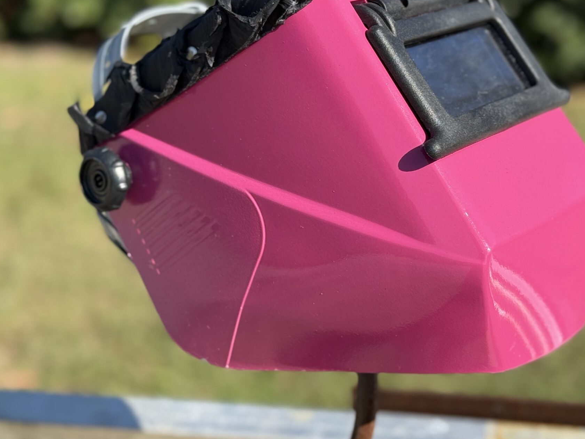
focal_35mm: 73
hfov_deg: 26.7
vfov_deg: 20.1
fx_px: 1234
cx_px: 317
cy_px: 160
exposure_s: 1/3096
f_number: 1.78
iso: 100
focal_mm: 6.76
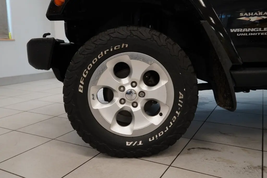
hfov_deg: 59.5
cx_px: 134
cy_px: 89
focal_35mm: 32
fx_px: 234
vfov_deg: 41.7
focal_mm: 21
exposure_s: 1/40
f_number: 4
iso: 800
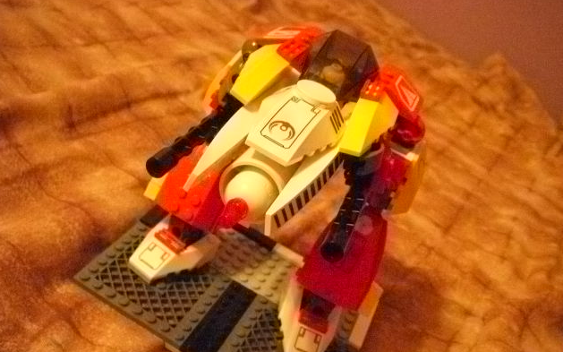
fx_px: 629
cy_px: 203
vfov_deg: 31.2
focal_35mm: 41
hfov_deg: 48.2
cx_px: 284
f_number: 3.3
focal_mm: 6.3
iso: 1600
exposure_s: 1/40
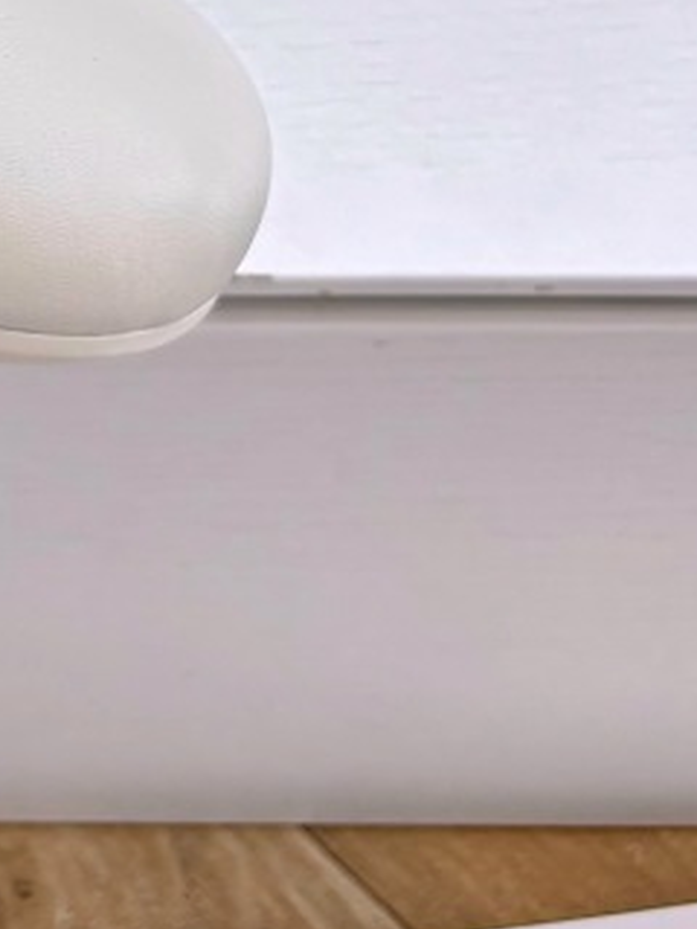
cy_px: -775
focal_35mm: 117
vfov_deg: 14.6
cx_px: -523
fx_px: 3141
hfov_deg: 11.8
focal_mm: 5.96
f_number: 1.6
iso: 50
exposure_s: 1/442
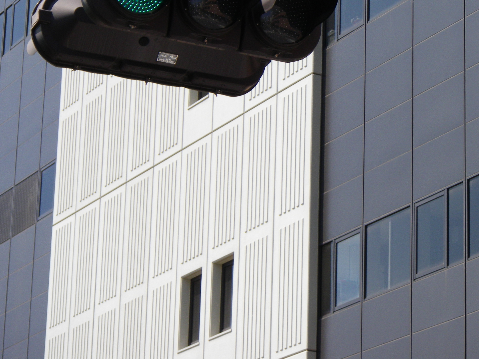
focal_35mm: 156
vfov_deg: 9.5
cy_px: 85
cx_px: 326
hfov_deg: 12.6
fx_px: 2159
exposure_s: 1/400
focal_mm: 18.1
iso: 64
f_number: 4.5
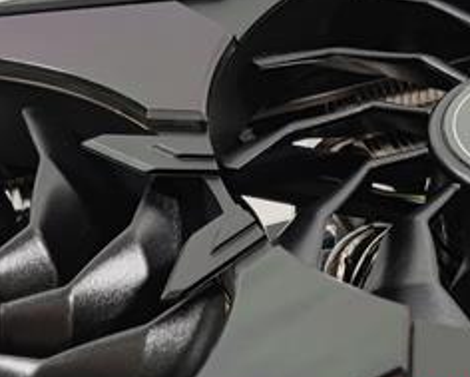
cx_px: 465
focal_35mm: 138
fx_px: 1920
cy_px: 409
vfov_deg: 11.1
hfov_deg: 13.8
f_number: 1.85
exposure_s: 1/100
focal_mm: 6.78
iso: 68
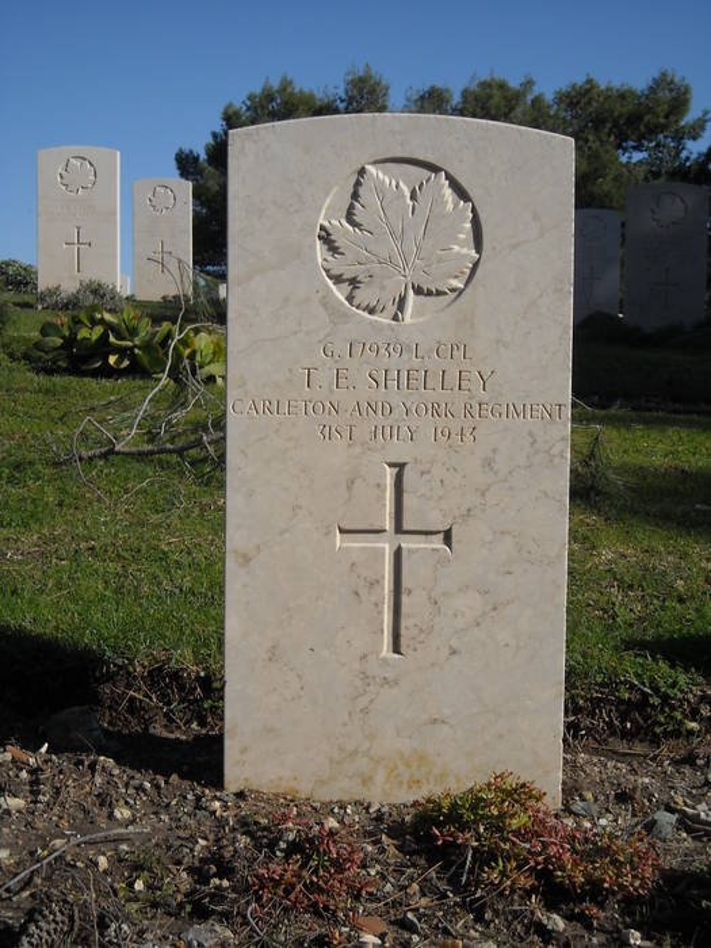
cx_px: 356
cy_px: 474
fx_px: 1671
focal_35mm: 61
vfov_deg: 31.7
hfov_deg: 24.0
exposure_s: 1/323
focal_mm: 9.87
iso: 64
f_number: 6.9
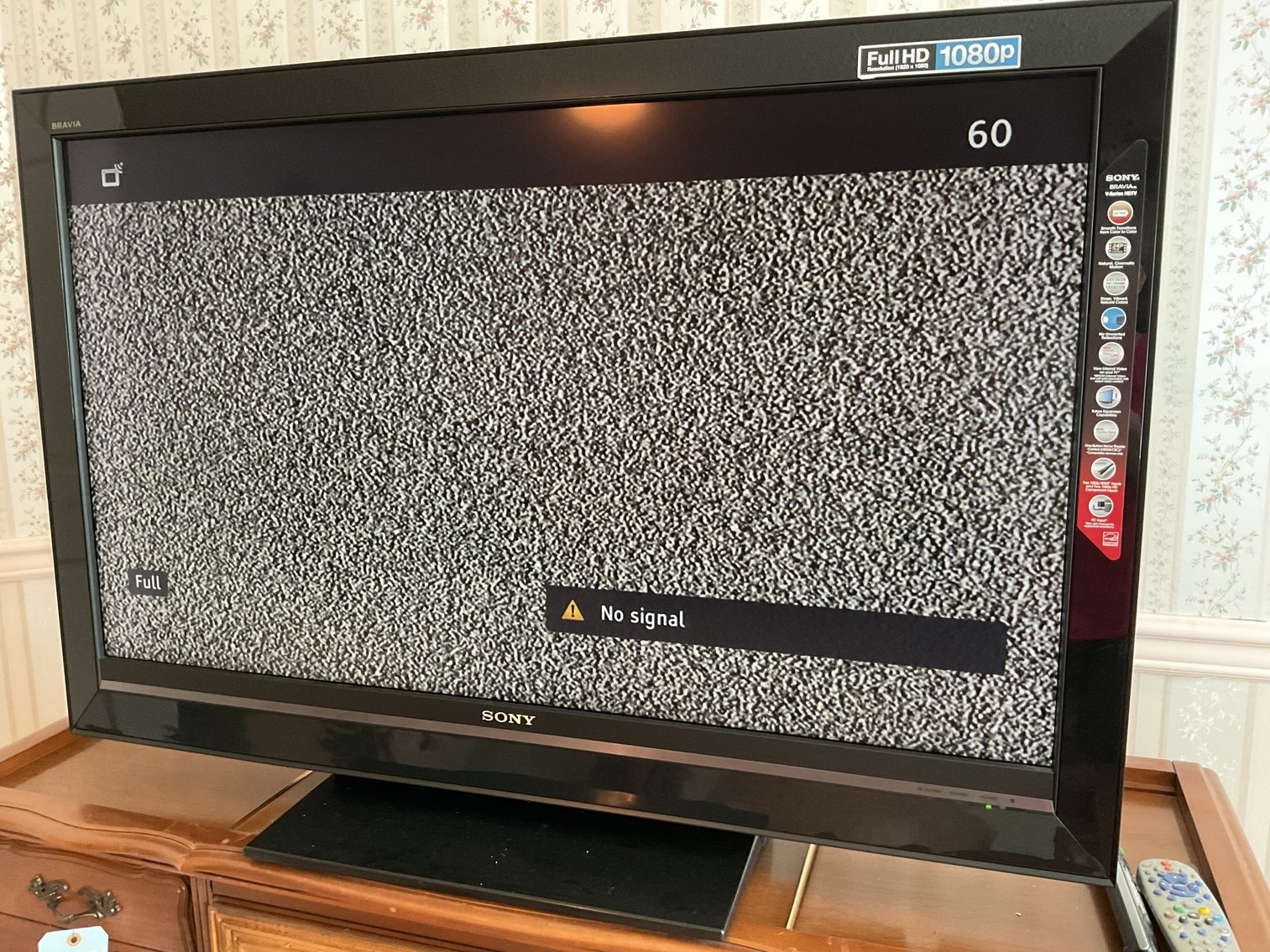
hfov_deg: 61.7
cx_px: 635
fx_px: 1064
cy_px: 476
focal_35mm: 29
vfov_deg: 48.2
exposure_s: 1/40
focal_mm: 3
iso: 320
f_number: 1.8
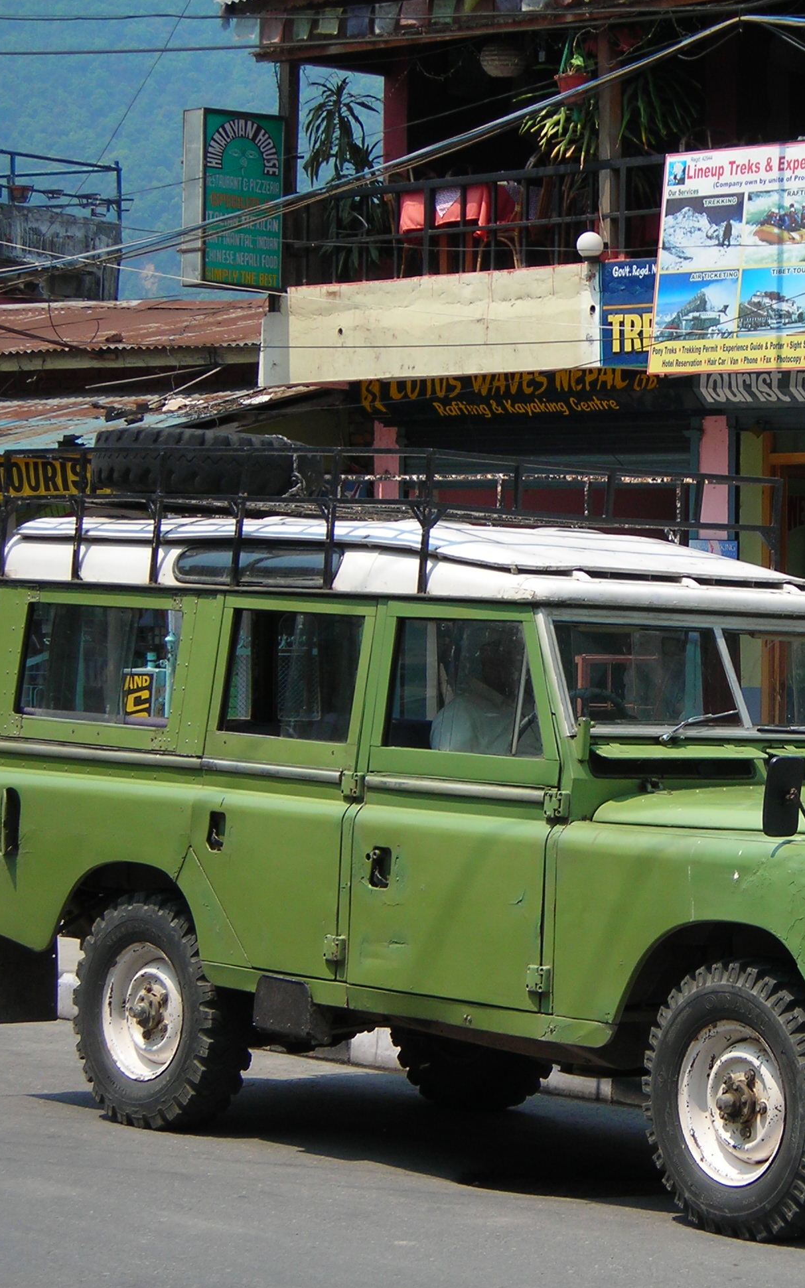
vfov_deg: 19.1
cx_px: 758
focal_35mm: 109
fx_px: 3826
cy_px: 644
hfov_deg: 11.9
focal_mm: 12.7
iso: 50
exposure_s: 1/294
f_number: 4.2
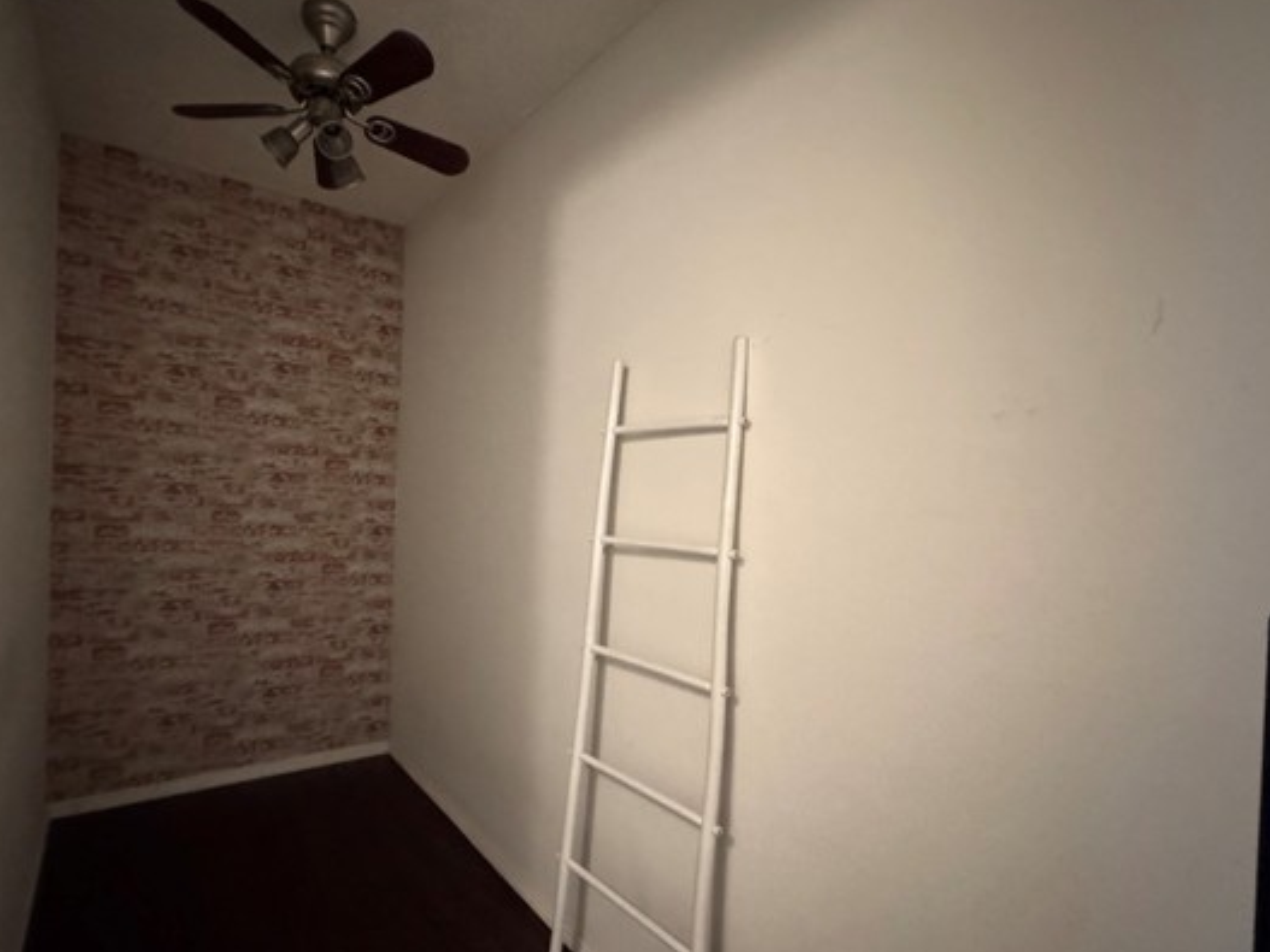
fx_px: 624
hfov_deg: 90.1
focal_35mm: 17
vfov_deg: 74.6
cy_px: 506
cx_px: 523
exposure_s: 1/40
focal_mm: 2.22
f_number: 2.2
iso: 1600
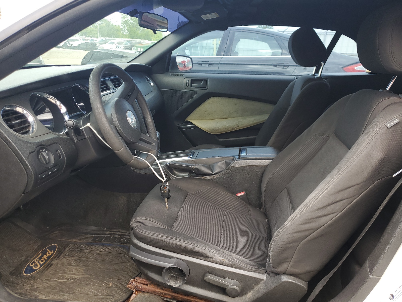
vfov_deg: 53.1
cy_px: 151
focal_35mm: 26
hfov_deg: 67.3
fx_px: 302
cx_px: 201
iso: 50
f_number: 1.5
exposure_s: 1/208
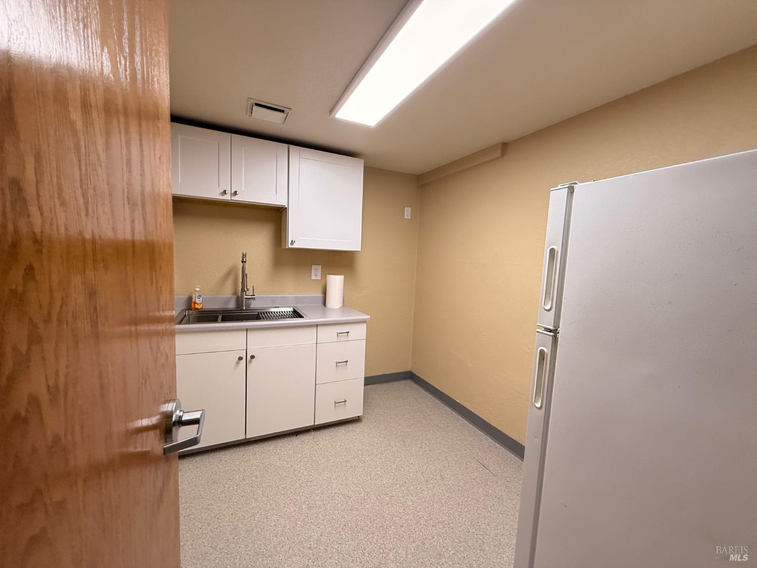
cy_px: 284
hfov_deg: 102.1
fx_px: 306
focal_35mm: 14
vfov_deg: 85.7
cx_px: 378
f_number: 2.2
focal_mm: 2.22
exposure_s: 1/120
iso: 200
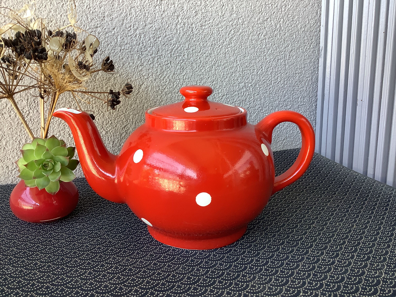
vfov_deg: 45.4
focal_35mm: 31
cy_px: 148
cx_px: 198
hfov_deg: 58.4
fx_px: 355
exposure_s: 1/60
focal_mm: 3.3
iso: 80
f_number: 2.4
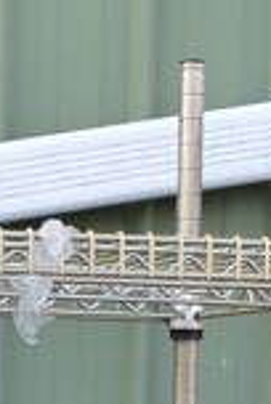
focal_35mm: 162
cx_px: -112
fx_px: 1821
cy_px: 892
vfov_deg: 11.1
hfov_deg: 8.4
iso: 320
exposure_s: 1/250
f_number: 5.6
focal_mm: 18
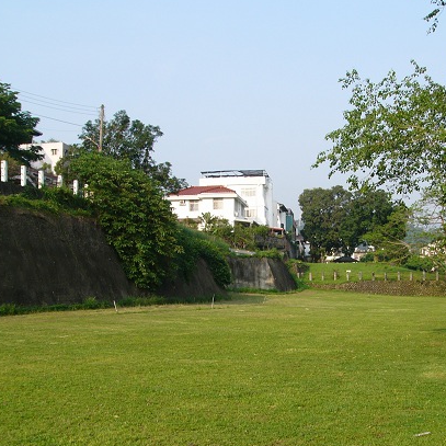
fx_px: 729
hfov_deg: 33.7
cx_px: 301
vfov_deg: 34.0
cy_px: 248
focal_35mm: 50
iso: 50
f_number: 4
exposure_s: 1/250
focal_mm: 6
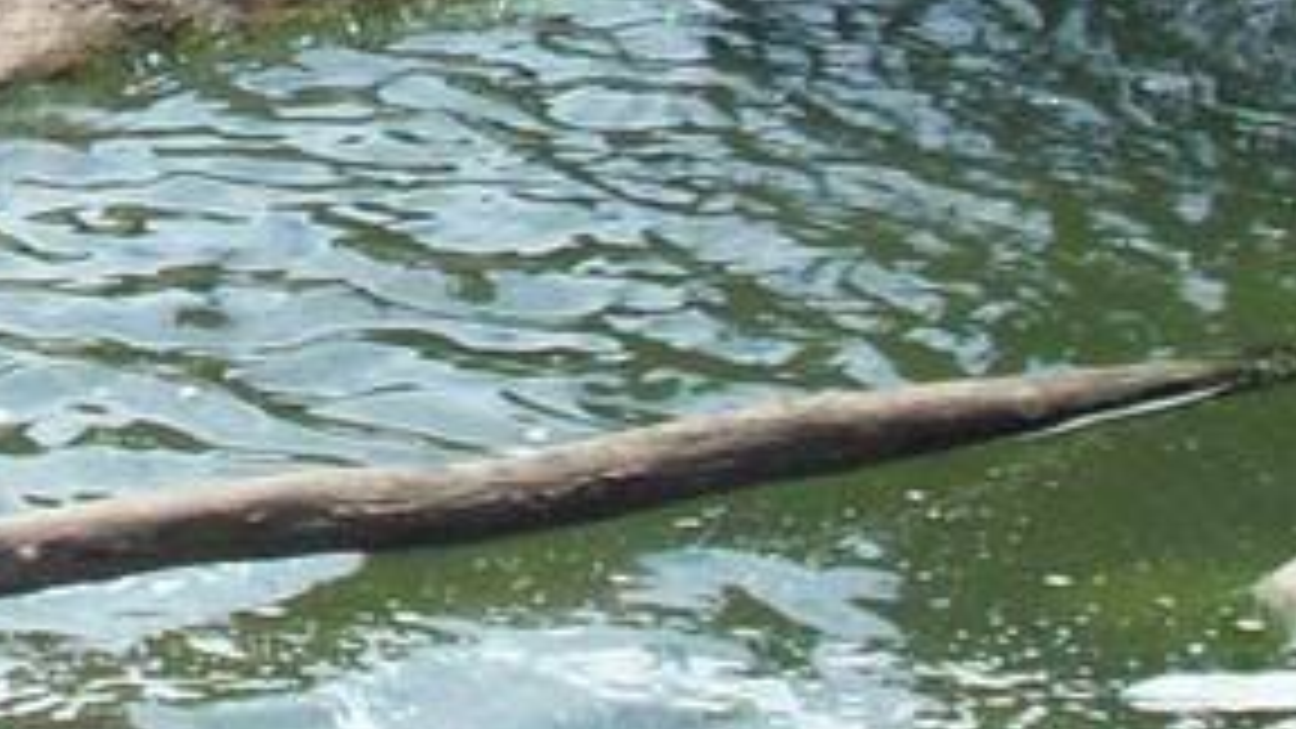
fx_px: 7698
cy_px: -630
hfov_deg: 9.5
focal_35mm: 224
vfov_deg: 5.3
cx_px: -346
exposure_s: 1/201
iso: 80
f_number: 5.6
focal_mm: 6.2
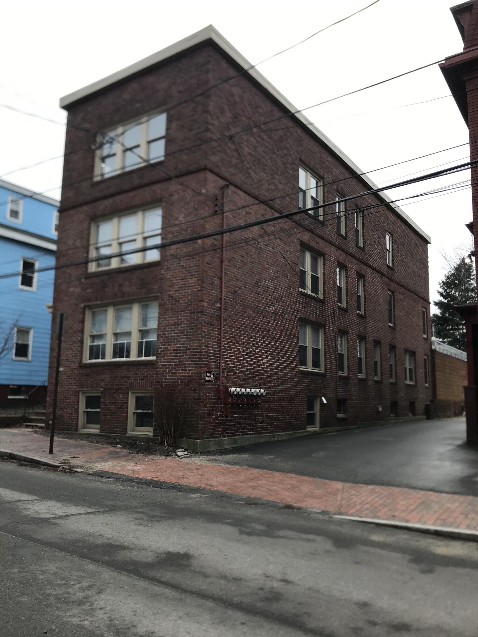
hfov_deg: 49.7
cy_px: 318
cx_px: 239
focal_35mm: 28
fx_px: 516
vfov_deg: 63.4
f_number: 1.8
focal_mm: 3.99
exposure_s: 1/958
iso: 20
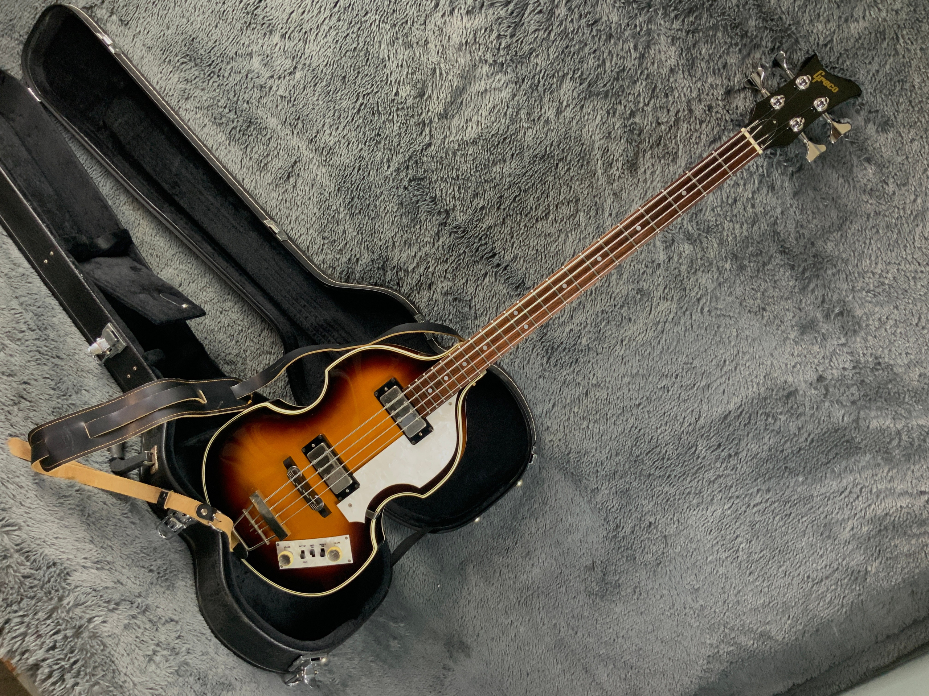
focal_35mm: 29
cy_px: 348
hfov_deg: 61.7
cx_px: 464
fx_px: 778
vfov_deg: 48.2
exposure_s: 1/60
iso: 160
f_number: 1.8
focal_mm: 3
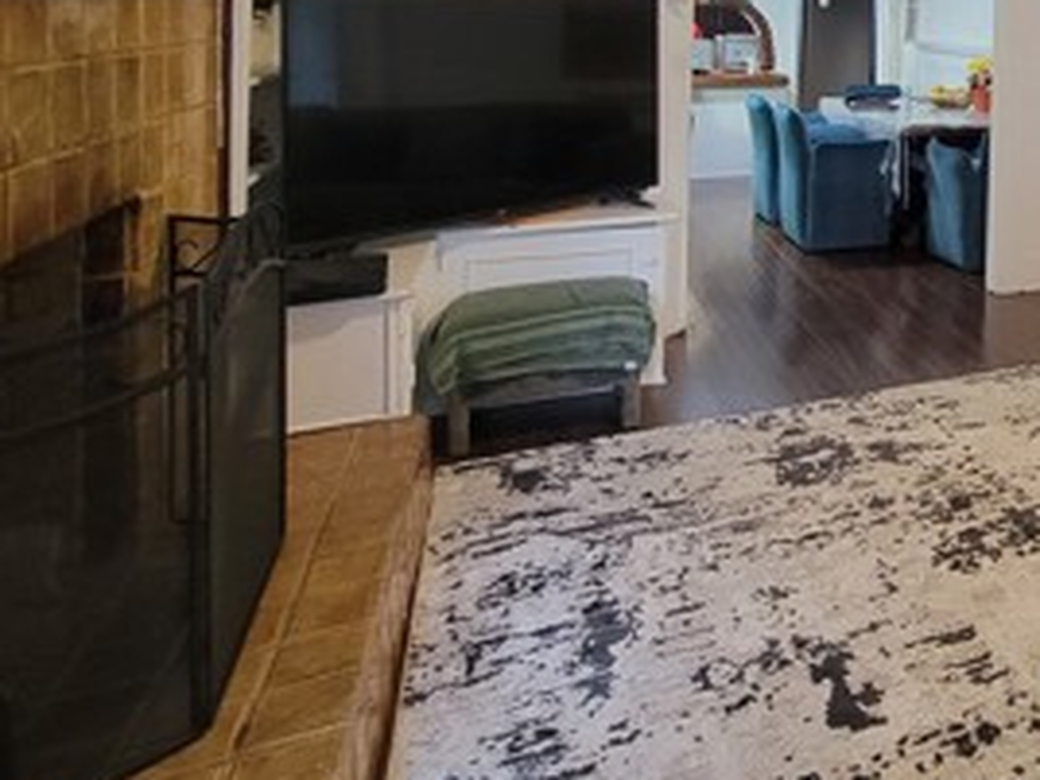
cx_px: 1056
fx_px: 931
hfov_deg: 47.6
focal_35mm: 31
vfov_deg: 40.5
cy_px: 23
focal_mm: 2.2
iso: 500
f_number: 2.2
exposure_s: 1/30
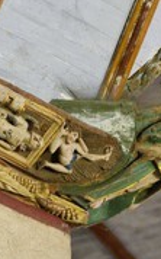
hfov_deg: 2.7
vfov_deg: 4.4
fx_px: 3389
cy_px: 81
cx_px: 67
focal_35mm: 482
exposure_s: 1/40
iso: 1600
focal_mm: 200
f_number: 4.5
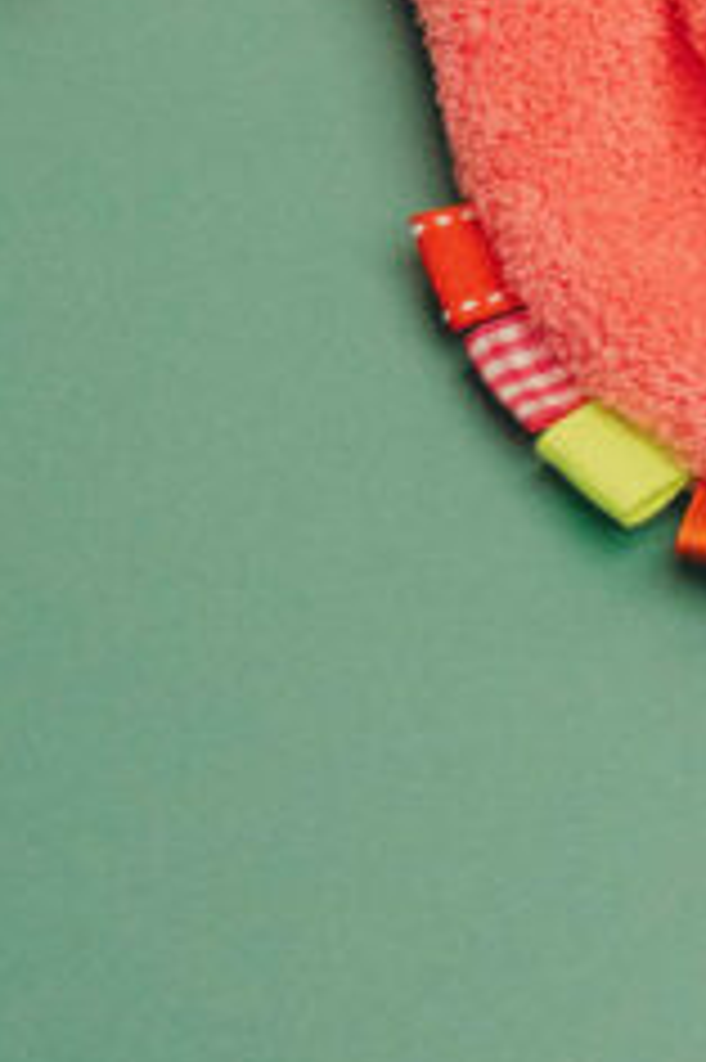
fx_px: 6392
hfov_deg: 6.3
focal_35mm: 217
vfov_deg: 9.3
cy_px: -454
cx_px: 987
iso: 3200
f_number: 11
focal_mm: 50
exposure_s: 1/320
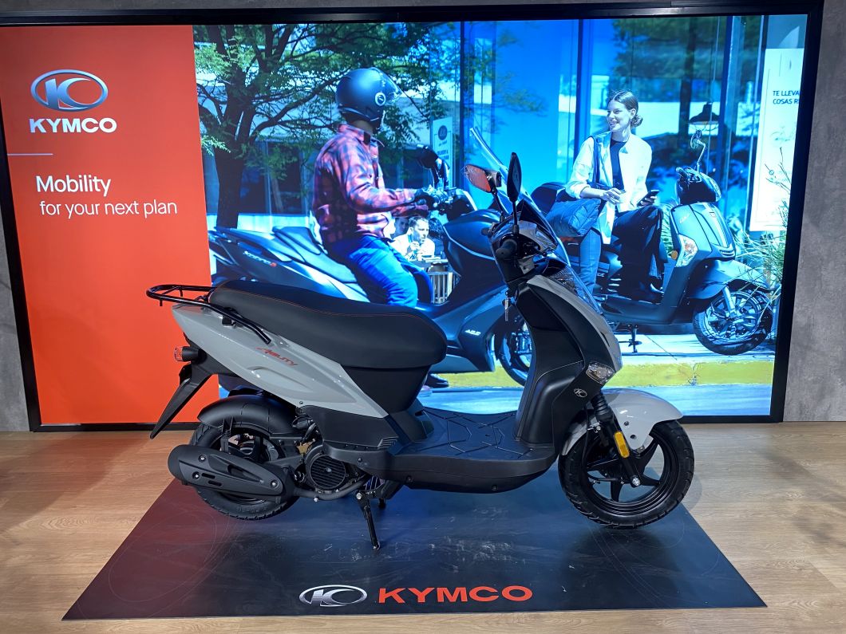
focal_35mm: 26
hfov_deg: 67.3
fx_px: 635
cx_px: 423
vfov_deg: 53.1
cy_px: 317
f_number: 1.8
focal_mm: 4.25
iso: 100
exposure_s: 1/50
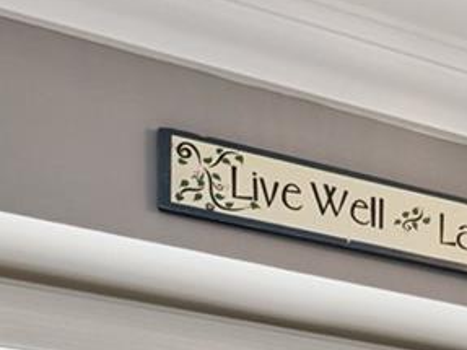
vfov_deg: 13.0
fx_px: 1295
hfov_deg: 15.3
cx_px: 1002
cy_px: 735
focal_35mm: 96
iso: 250
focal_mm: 14
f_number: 7.1
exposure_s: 1/50
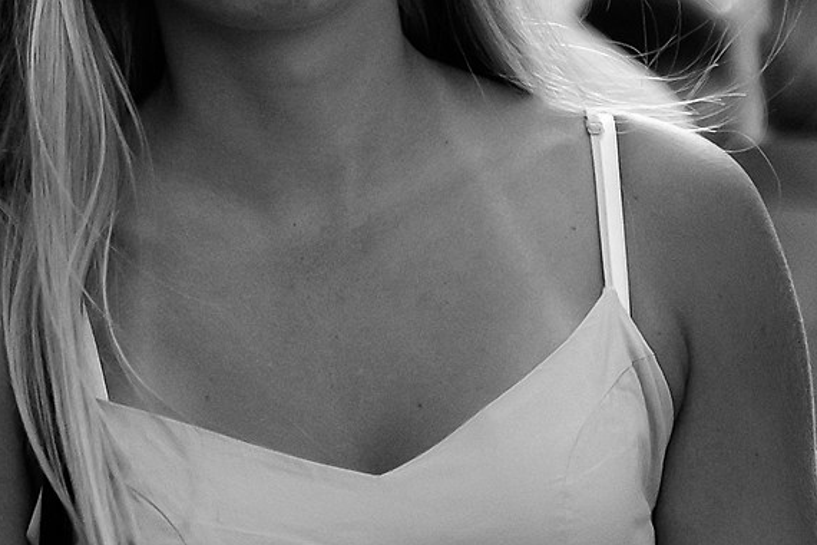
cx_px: -649
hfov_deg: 1.6
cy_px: 158
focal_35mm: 1264
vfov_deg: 1.1
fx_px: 28684
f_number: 4.8
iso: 800
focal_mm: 200
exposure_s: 1/500
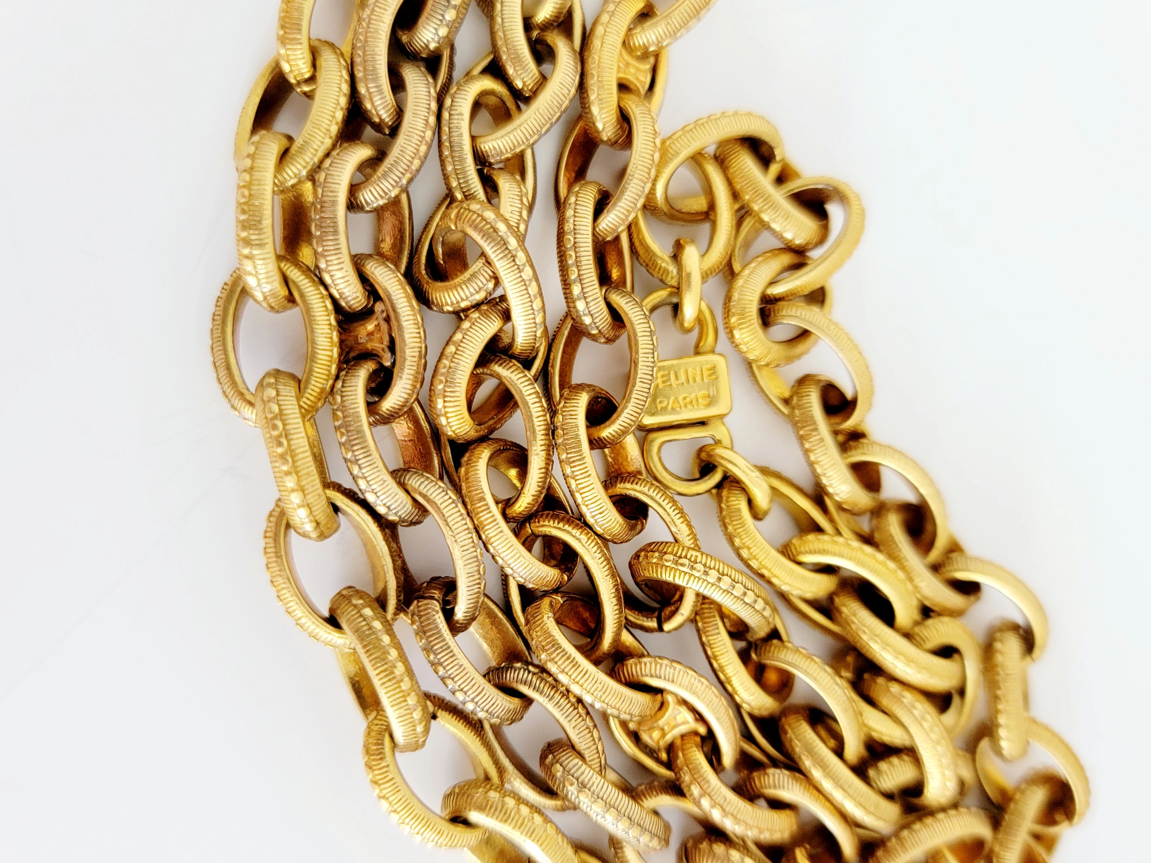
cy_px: 432
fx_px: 798
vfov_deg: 56.8
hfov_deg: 71.6
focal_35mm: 24
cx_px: 576
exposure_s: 1/120
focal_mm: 6.7
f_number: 1.8
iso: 250
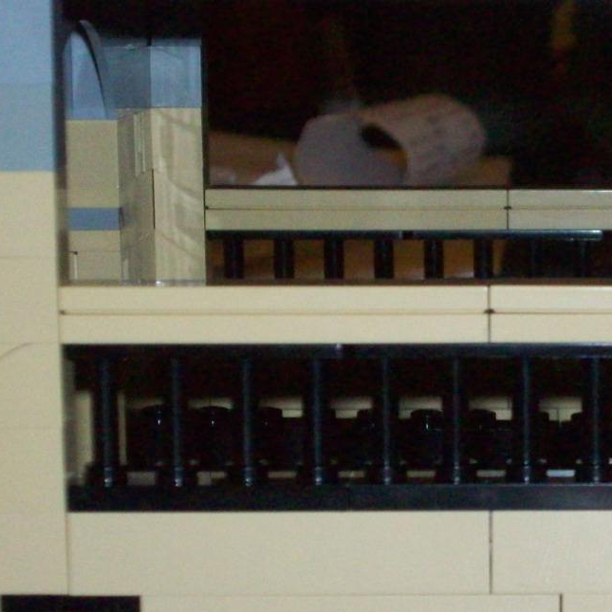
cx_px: 535
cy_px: 380
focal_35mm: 135
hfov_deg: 12.8
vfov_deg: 12.9
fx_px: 2700
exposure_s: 1/102
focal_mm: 12.8
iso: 400
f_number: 4.2
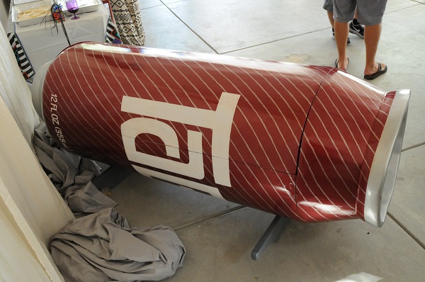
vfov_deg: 36.8
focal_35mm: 36
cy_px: 141
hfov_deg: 53.2
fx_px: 424
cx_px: 212
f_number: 5.6
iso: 2000
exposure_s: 1/80
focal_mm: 24
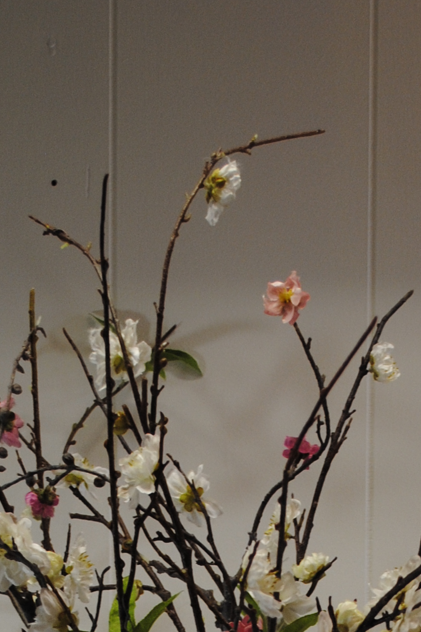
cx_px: 265
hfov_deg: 12.2
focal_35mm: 112
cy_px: 916
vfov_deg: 16.8
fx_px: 1964
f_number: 4
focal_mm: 24
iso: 200
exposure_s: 1/40
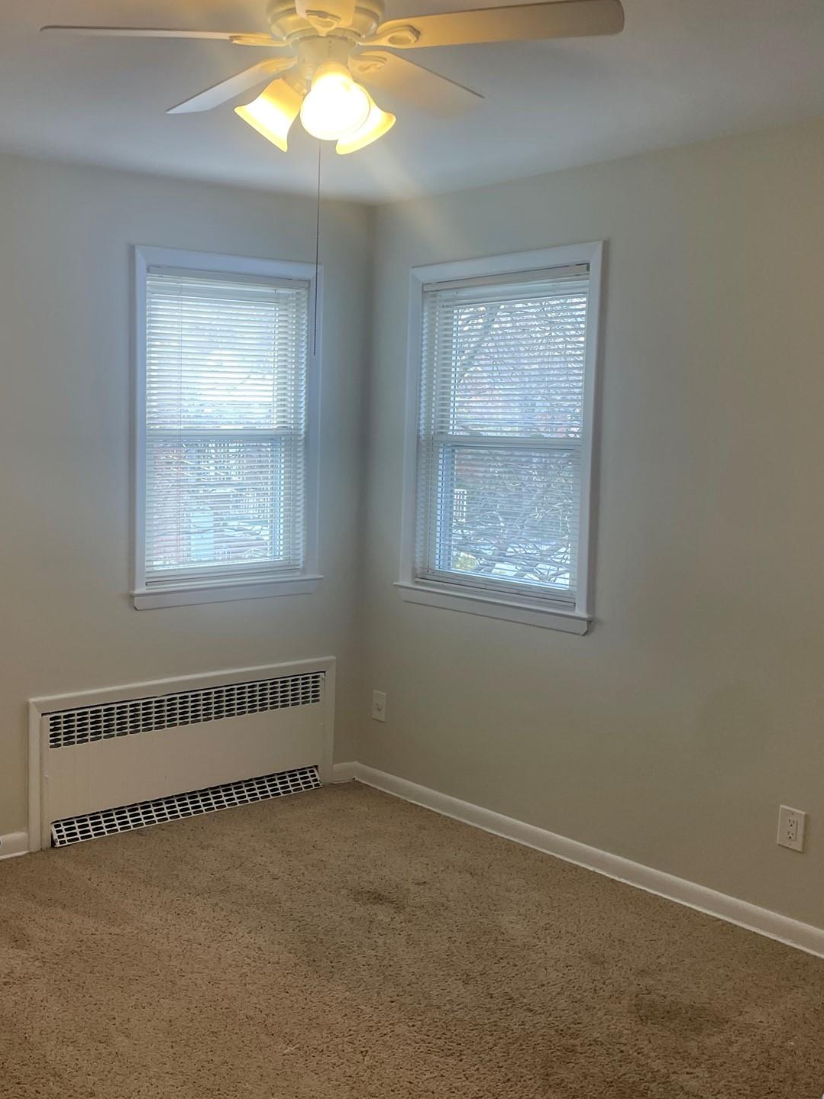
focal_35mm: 37
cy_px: 532
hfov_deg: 37.6
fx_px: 1175
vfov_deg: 50.1
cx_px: 195
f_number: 1.6
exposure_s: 1/120
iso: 100
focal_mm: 4.2
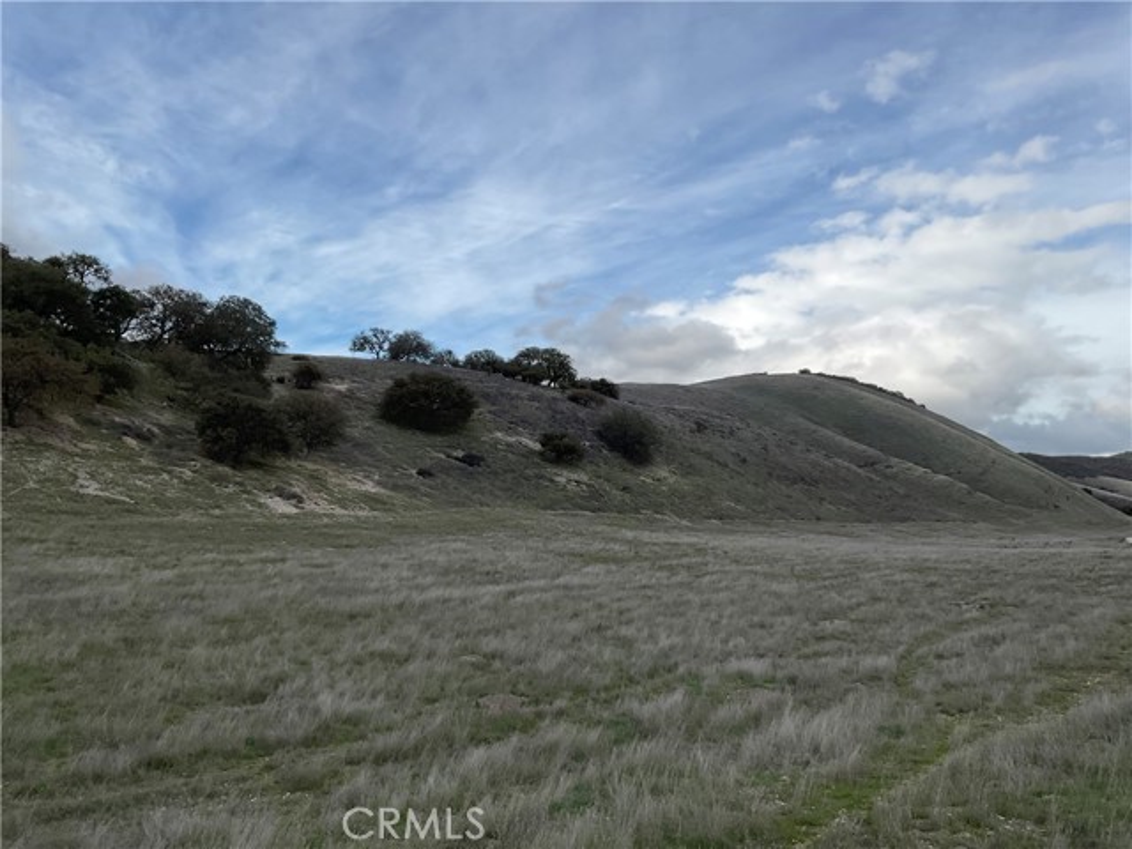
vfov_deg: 48.2
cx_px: 566
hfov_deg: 61.7
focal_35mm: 29
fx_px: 948
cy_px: 424
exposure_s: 1/2320
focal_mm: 3
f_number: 1.8
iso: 16
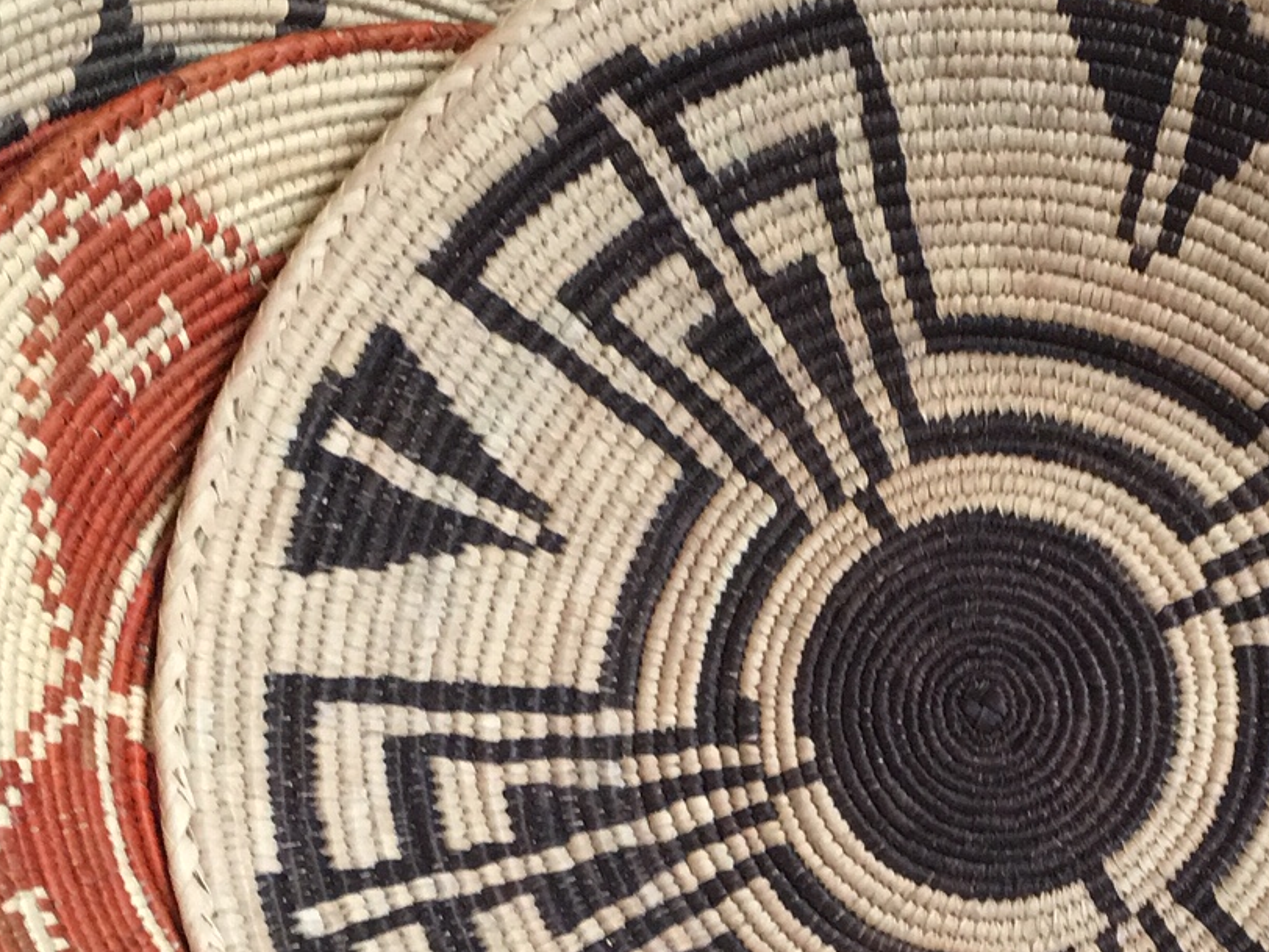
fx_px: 2639
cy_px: 846
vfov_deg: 20.1
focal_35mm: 72
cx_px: 1061
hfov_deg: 26.4
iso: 200
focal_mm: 4.15
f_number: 2.2
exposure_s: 1/30
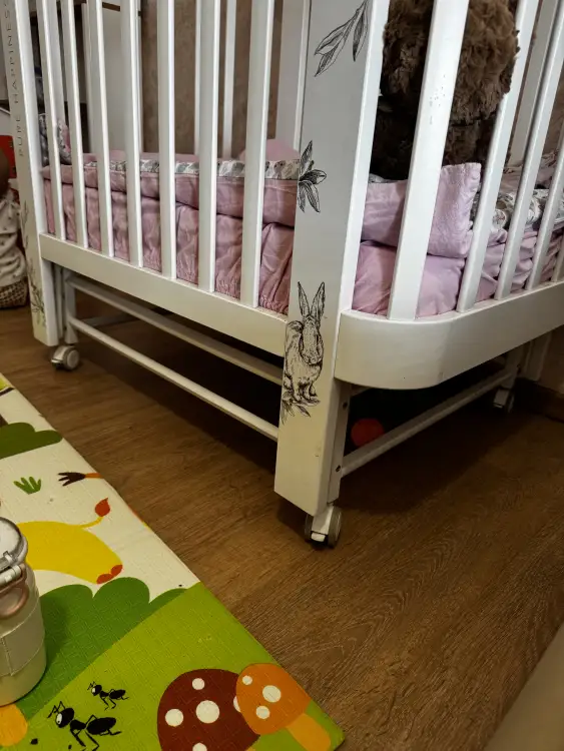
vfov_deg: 71.6
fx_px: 521
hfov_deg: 56.8
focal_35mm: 24
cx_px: 282
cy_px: 376
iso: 160
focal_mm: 6.76
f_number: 1.78
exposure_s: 1/60
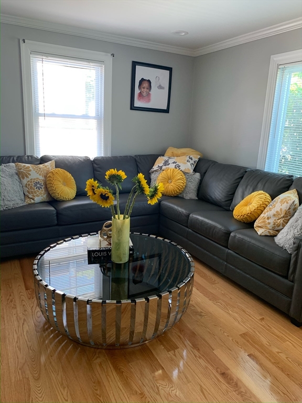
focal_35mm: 26
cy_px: 202
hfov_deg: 53.1
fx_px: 302
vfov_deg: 67.3
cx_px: 151
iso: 160
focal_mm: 4.25
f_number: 1.8
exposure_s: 1/60
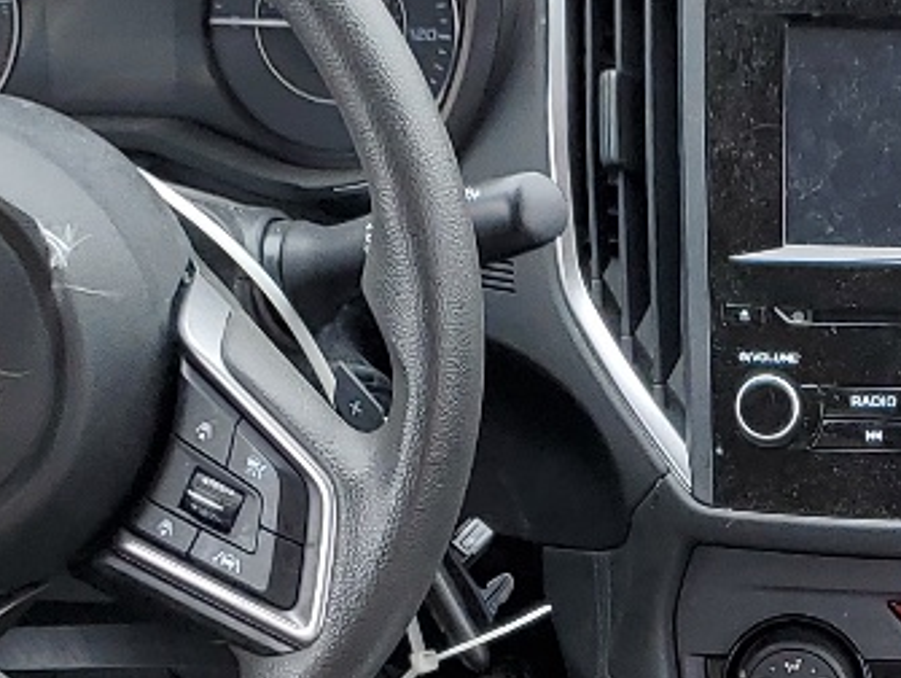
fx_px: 3231
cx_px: 1022
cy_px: 1114
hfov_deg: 15.4
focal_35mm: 124
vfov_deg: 11.3
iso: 50
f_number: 1.5
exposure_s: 1/167
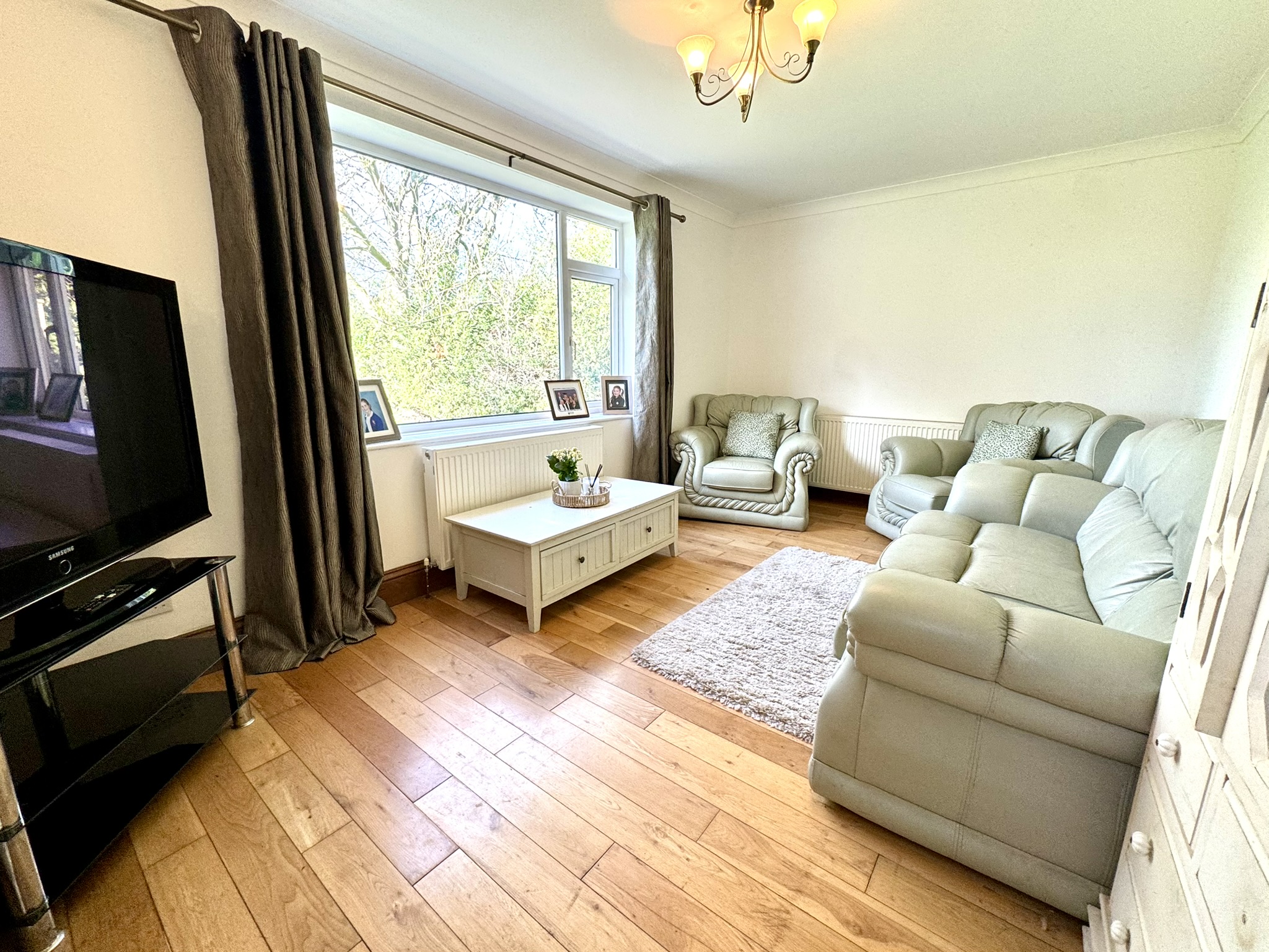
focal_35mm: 14
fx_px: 513
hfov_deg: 102.1
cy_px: 476
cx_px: 634
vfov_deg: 85.7
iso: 125
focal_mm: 2.22
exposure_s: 1/100
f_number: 2.2
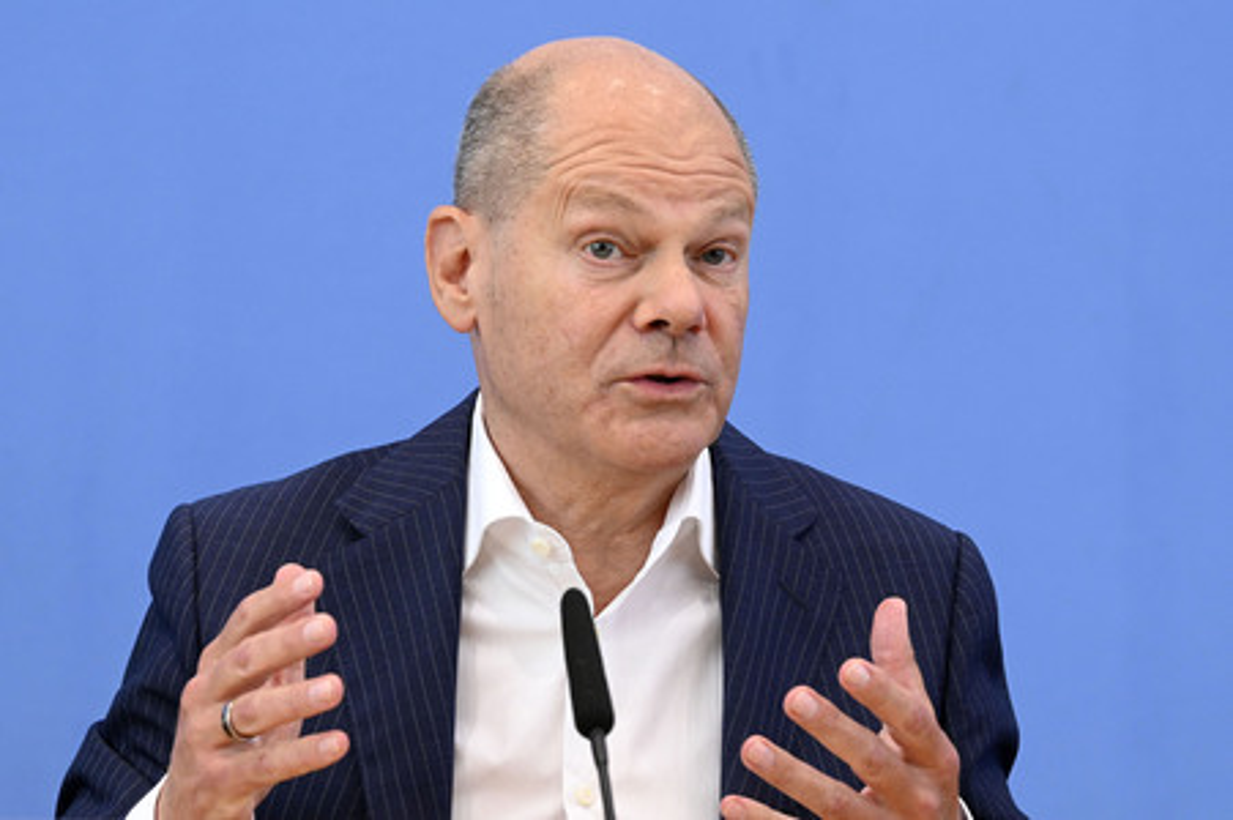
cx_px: 616
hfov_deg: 16.4
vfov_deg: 11.0
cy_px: 410
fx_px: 4278
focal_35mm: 125
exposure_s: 1/640
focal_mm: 125
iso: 4000
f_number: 6.3
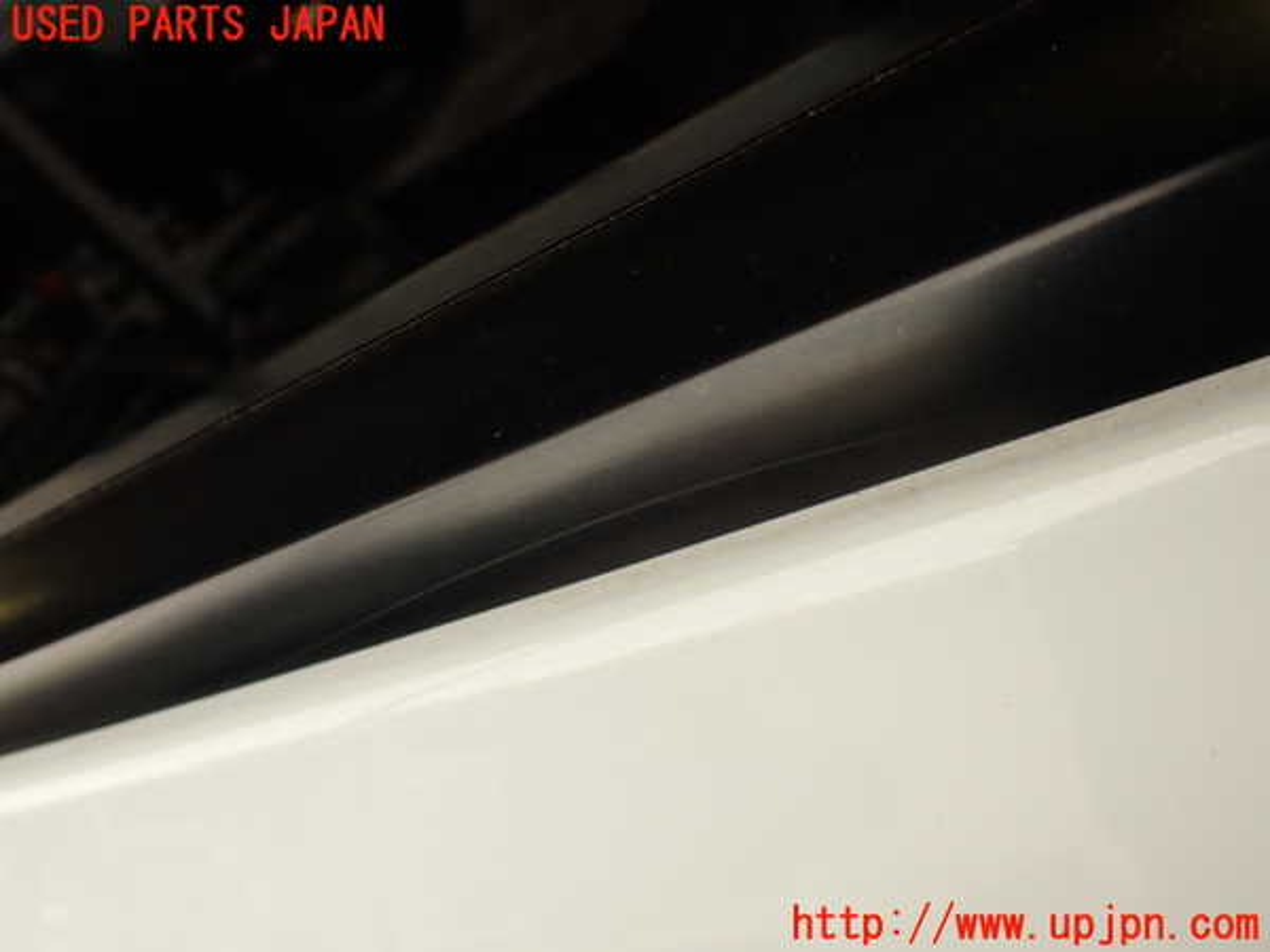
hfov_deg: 56.8
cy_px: 476
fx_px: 1174
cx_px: 635
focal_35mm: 32
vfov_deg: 44.2
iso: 100
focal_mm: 5.79
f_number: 3.2
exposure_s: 1/80
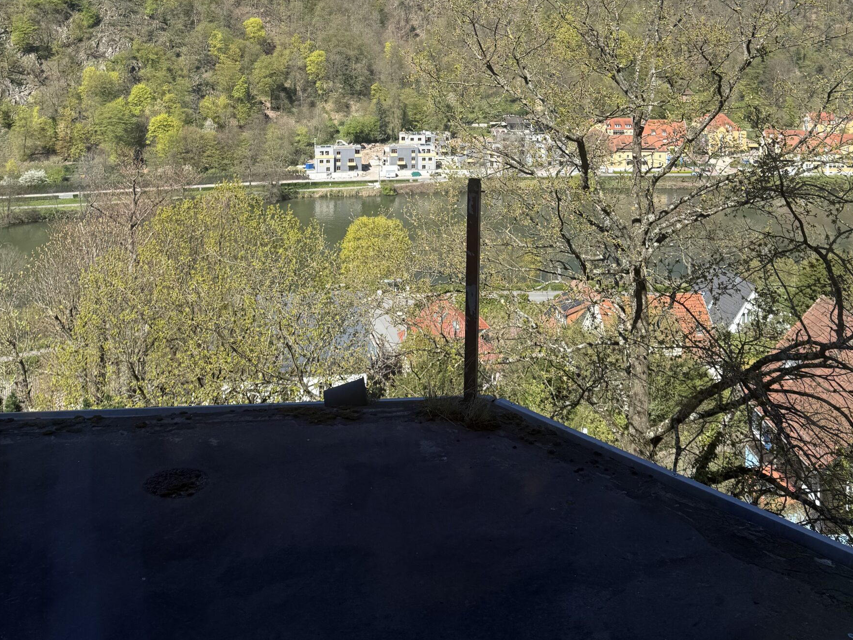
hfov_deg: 52.6
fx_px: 863
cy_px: 72
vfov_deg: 38.1
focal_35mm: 35
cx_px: 462
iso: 80
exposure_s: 1/2370
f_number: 1.78
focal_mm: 6.76
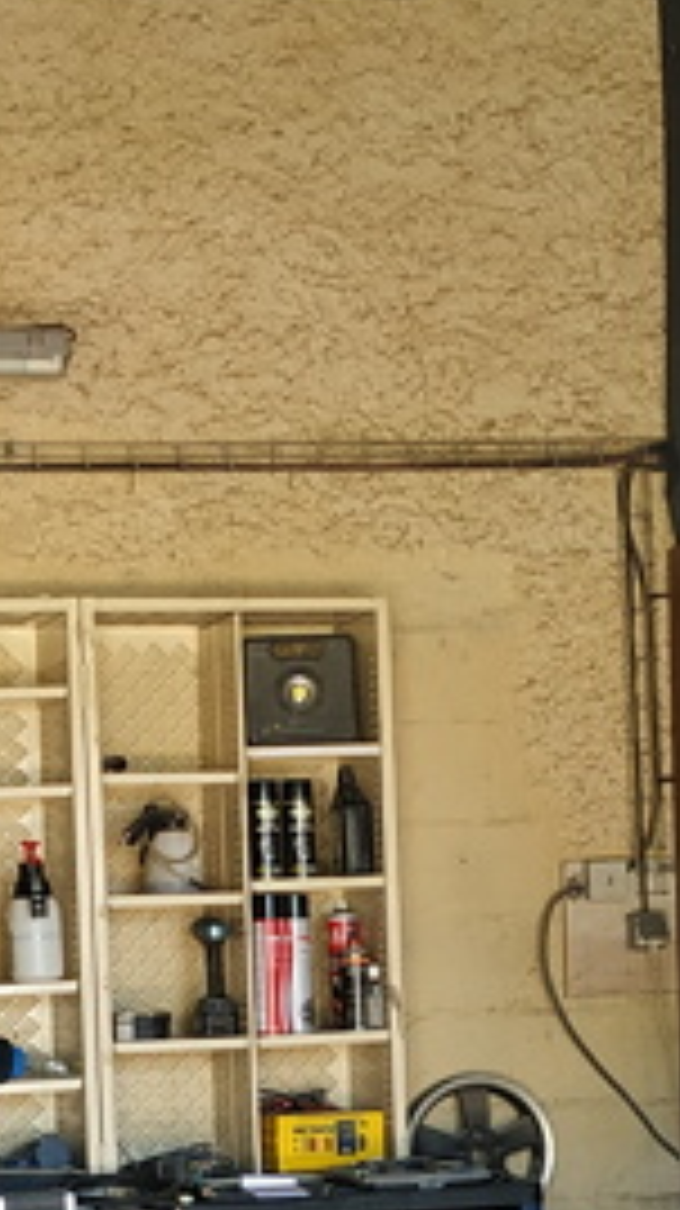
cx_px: 347
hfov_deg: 12.3
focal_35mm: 98
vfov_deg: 21.2
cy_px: 1134
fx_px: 3146
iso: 200
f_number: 1.9
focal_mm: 3.94
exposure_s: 1/50
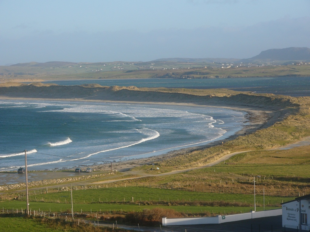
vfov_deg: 11.7
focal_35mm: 127
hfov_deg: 15.5
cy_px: 116
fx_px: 1137
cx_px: 155
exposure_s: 1/500
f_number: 4
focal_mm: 21.2
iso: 50
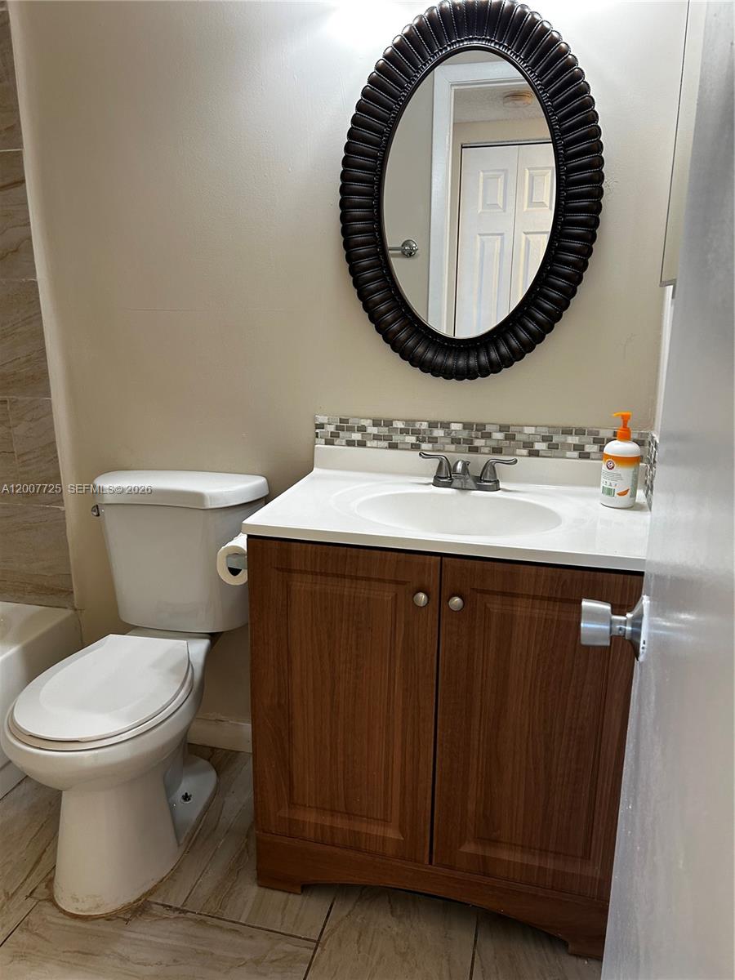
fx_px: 736
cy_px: 490
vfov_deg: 67.3
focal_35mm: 26
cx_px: 368
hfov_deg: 53.1
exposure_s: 1/120
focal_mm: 5.7
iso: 125
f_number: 1.5
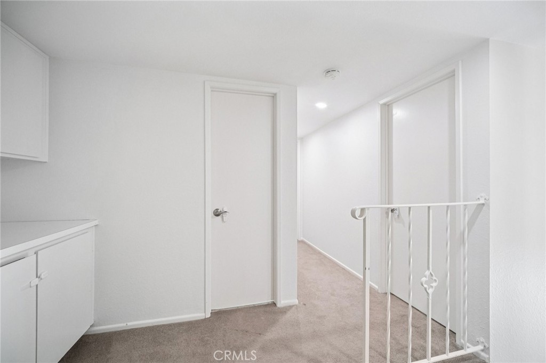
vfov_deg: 81.2
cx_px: 273
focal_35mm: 14
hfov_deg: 104.3
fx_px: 212
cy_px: 182
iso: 320
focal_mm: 9
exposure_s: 1/5
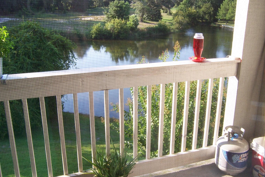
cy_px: 83
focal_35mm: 35
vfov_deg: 37.8
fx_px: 258
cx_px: 130
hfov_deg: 54.4
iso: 80
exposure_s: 1/90
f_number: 3.4
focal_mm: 5.5
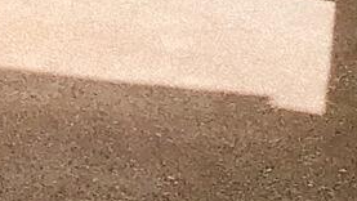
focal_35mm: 250
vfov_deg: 4.6
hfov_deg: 8.1
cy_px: -420
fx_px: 2367
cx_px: -406
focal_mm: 3.3
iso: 25
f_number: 2.4
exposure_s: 1/1274
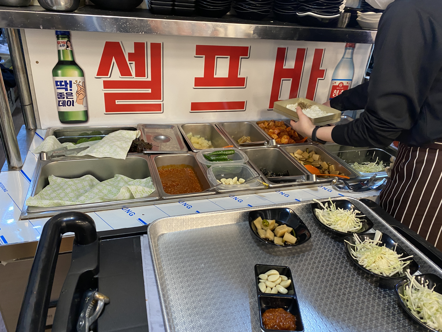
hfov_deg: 67.3
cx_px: 221
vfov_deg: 53.1
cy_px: 166
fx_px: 332
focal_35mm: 26
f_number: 1.8
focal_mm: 4.25
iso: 160
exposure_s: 1/60
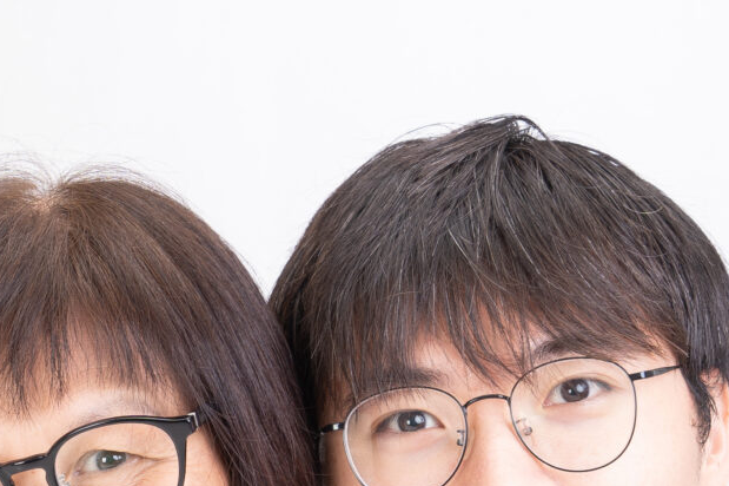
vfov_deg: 5.8
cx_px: -175
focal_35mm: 235
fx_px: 4756
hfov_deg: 8.7
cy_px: 626
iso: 200
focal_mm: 71
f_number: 8
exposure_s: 1/125
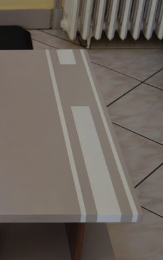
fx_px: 625
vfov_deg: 23.5
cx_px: -51
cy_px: 147
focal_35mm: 88
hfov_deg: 14.2
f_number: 4
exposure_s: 1/60
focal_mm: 24
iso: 400
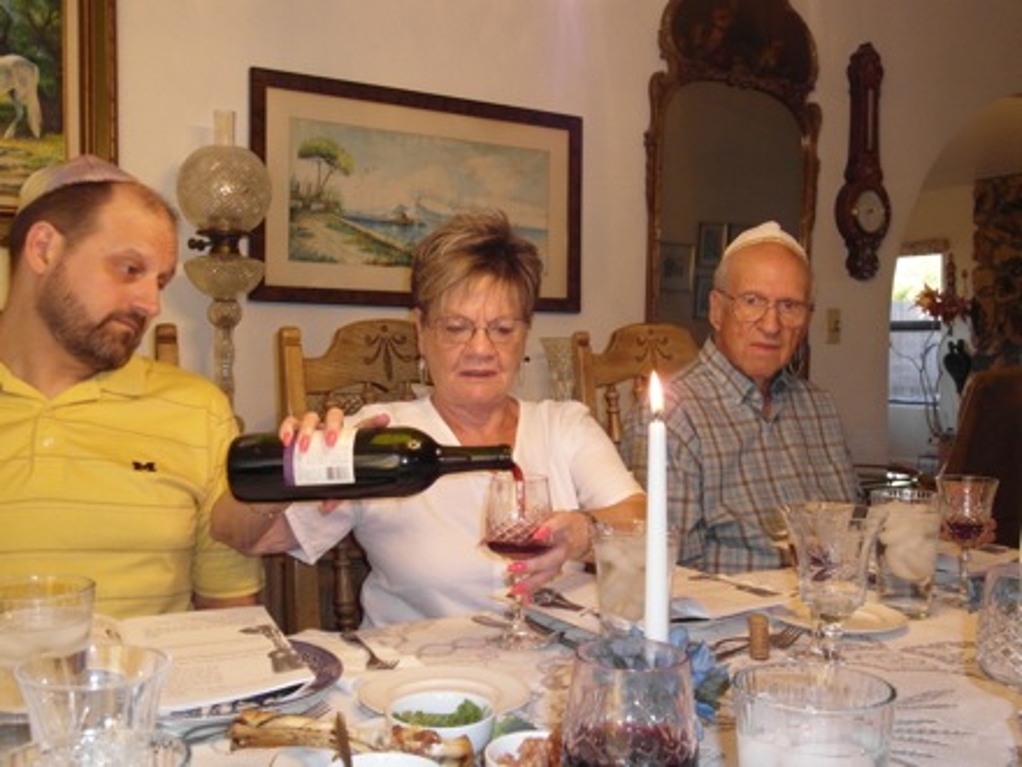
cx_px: 511
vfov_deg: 40.7
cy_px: 384
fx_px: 1033
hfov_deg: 52.6
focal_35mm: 35
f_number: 3.5
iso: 200
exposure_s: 1/30
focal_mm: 6.5
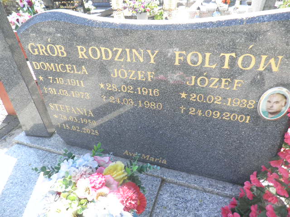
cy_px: 108
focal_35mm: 24
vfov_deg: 56.8
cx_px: 145
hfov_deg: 71.6
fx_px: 201
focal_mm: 4.3
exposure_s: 1/100
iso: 64
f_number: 3.3
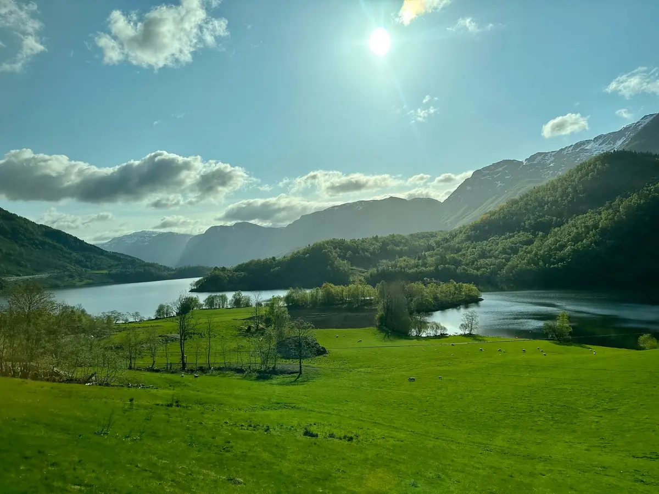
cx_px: 330
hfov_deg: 71.6
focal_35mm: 24
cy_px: 247
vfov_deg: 56.8
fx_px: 457
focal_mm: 6.86
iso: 80
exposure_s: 1/2299
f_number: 1.78
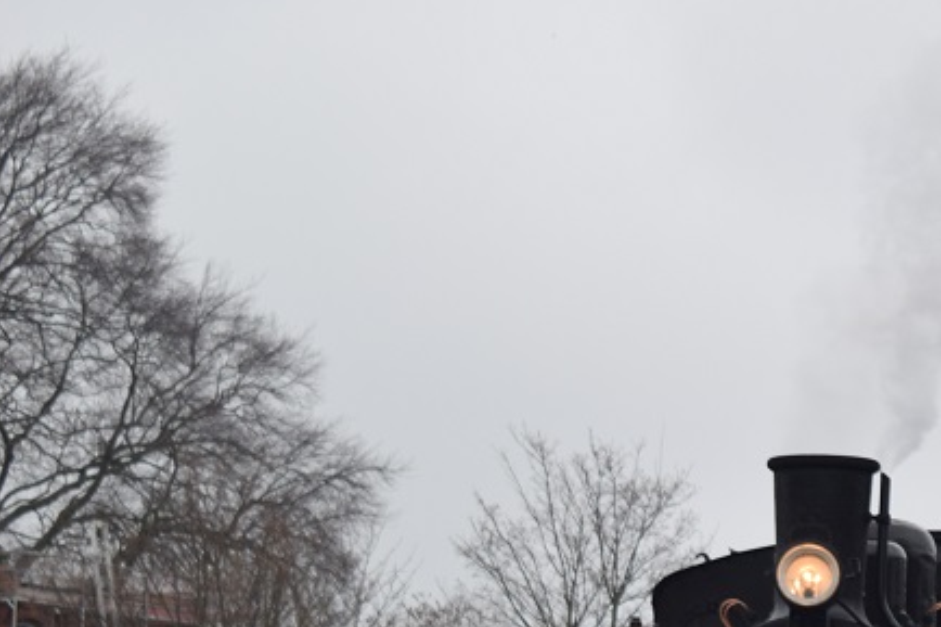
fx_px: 5199
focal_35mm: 199
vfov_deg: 6.9
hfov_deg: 10.1
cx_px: 1275
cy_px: 568
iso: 100
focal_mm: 48
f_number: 5.3
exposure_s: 1/100
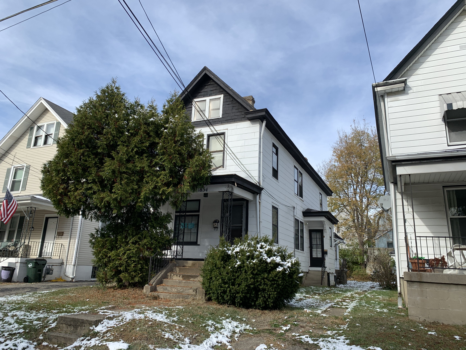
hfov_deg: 67.3
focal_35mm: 26
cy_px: 175
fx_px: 350
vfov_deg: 53.1
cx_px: 233
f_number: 1.8
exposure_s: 1/1634
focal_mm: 4.25
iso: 25
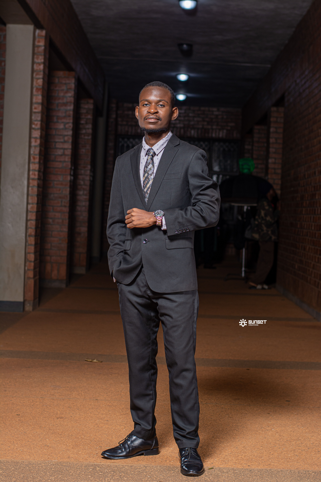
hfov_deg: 18.2
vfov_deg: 27.0
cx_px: 160
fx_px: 1003
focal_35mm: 75
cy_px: 241
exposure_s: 1/200
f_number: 3.5
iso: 100
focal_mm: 50
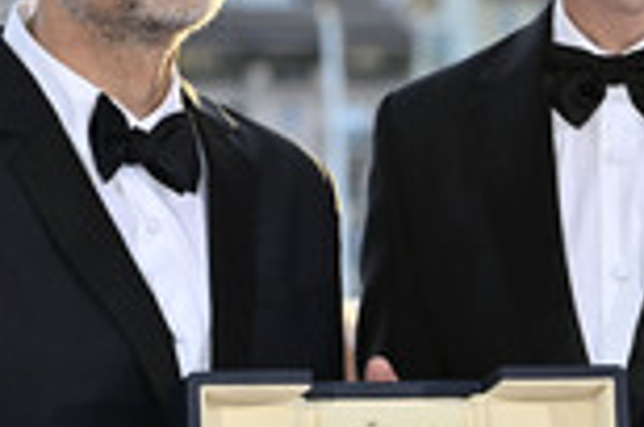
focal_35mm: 440
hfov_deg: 4.7
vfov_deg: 3.1
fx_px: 7855
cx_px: 253
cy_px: 201
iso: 800
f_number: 6.3
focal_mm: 150
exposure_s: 1/250
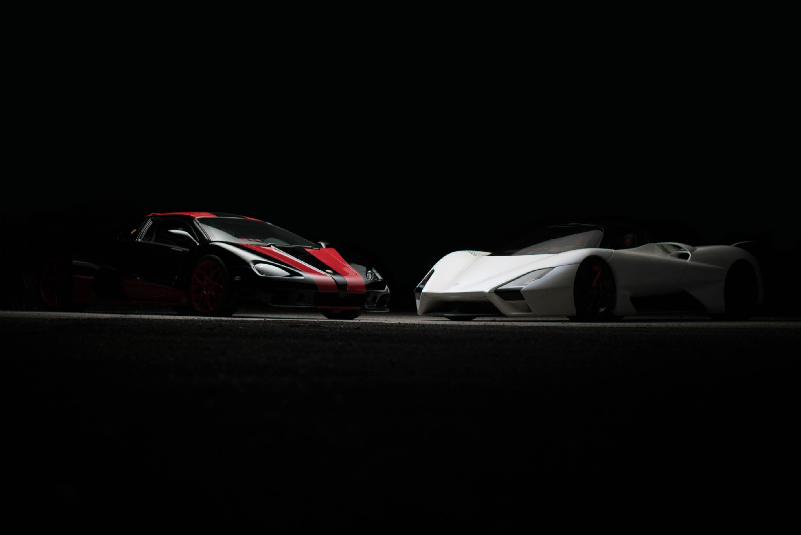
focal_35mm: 75
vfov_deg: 18.2
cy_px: 268
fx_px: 1669
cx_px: 400
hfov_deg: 27.0
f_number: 1.8
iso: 500
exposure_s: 1/400
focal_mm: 50
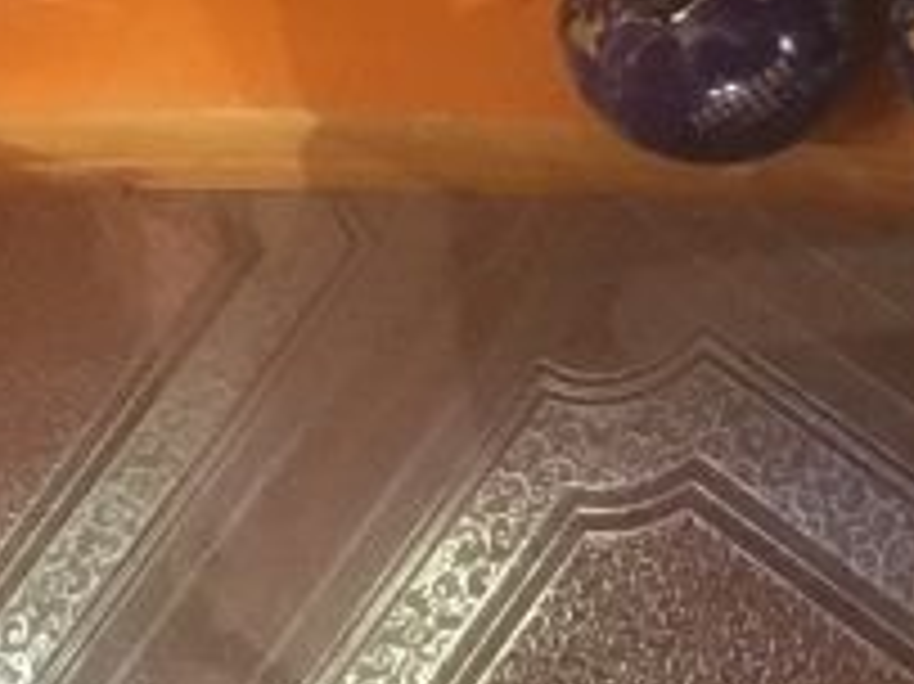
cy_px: 25
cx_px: 1405
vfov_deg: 14.6
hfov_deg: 17.5
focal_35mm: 100
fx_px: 2639
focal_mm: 4.15
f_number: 2.2
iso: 640
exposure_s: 1/17
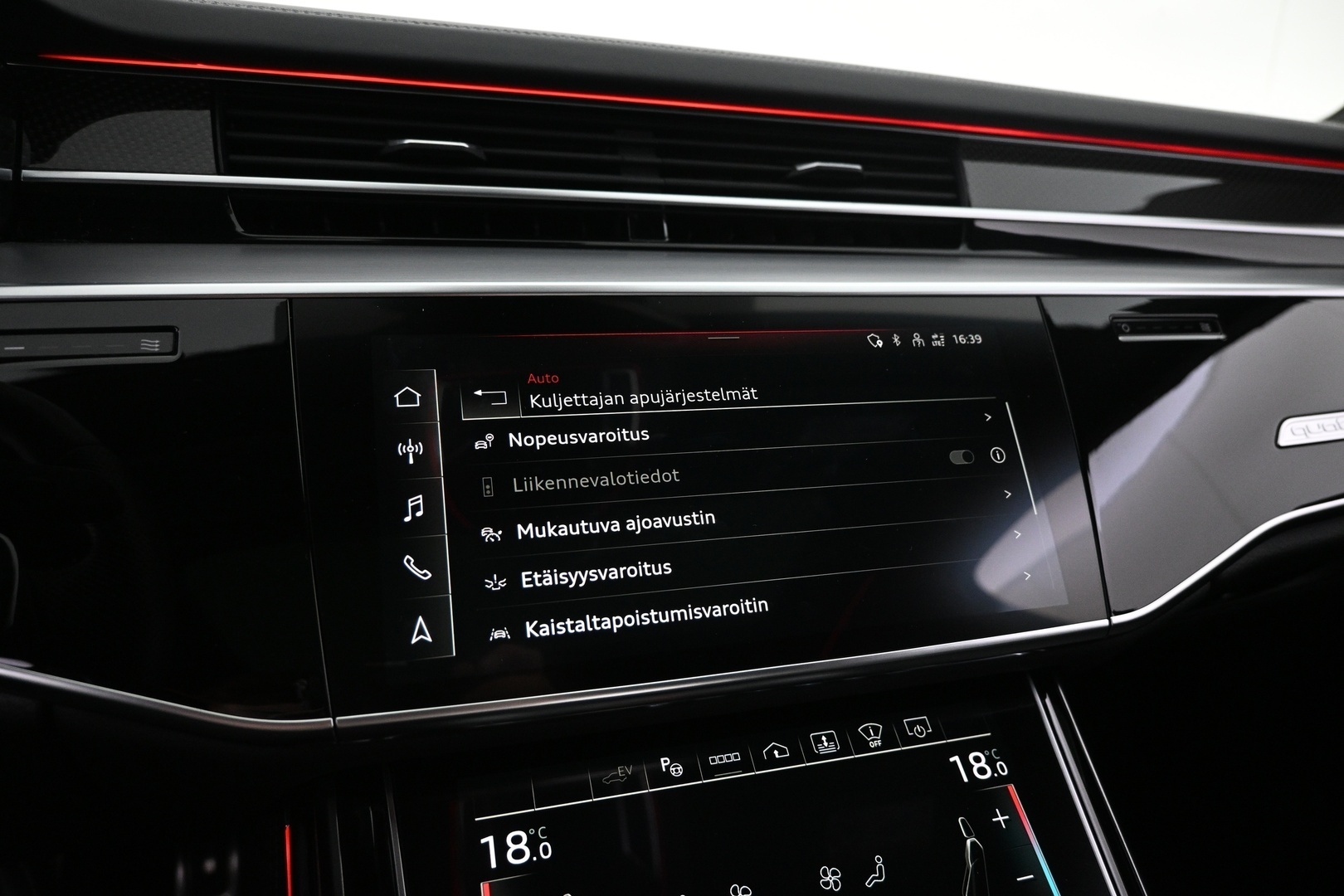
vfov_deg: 53.1
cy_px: 448
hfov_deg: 73.7
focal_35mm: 24
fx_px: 896
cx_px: 672
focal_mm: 16
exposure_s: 1/50
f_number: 3.5
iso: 1600
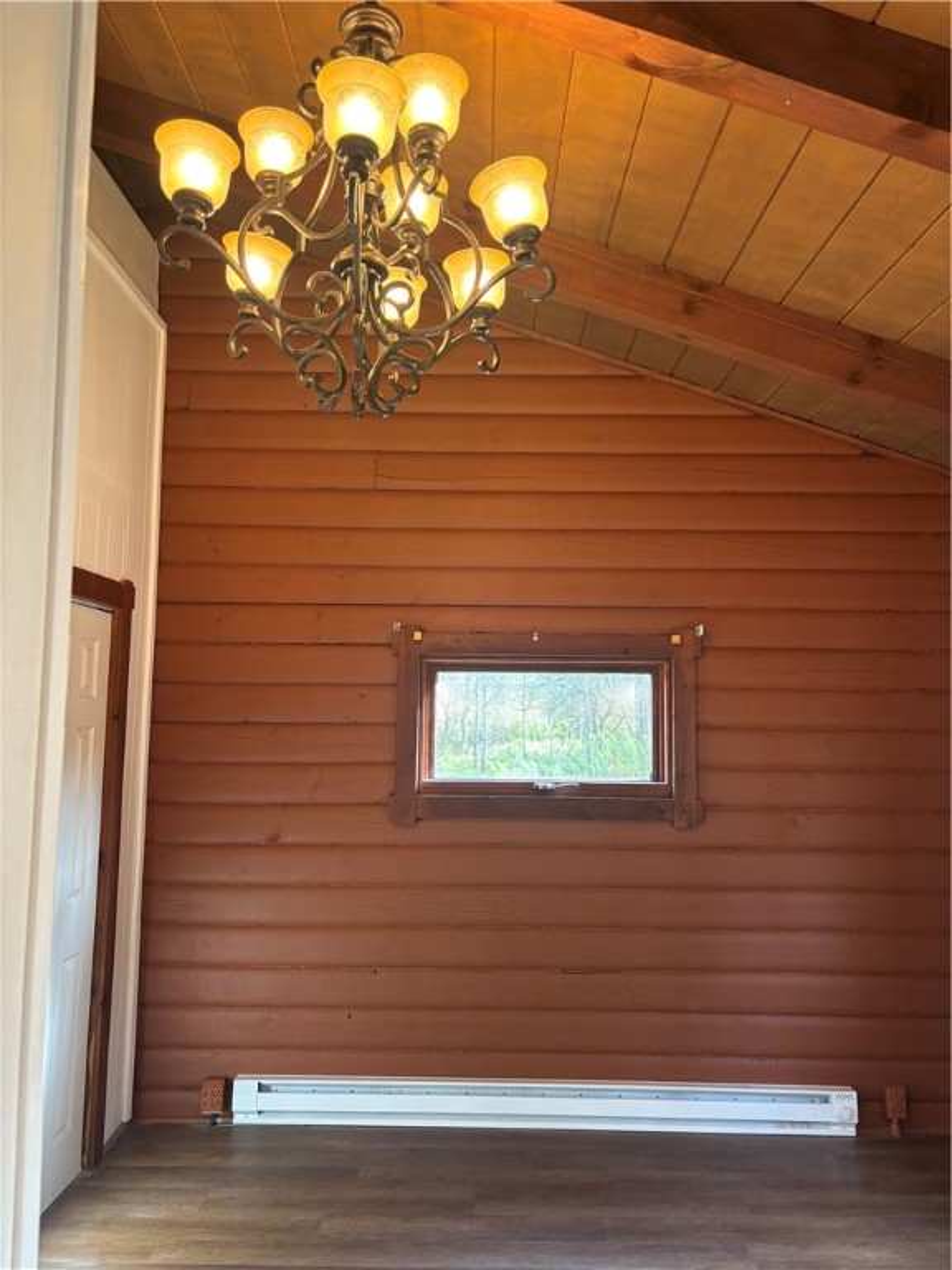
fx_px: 953
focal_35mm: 26
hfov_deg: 53.1
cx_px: 476
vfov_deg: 67.3
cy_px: 635
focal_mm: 5.96
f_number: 1.6
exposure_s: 1/60
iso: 160
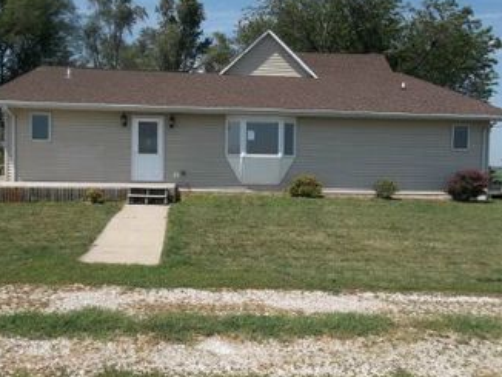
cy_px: 185
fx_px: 493
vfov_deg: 41.8
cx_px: 237
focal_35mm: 34
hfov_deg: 53.9
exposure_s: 1/200
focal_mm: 5.7
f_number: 9.4
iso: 80
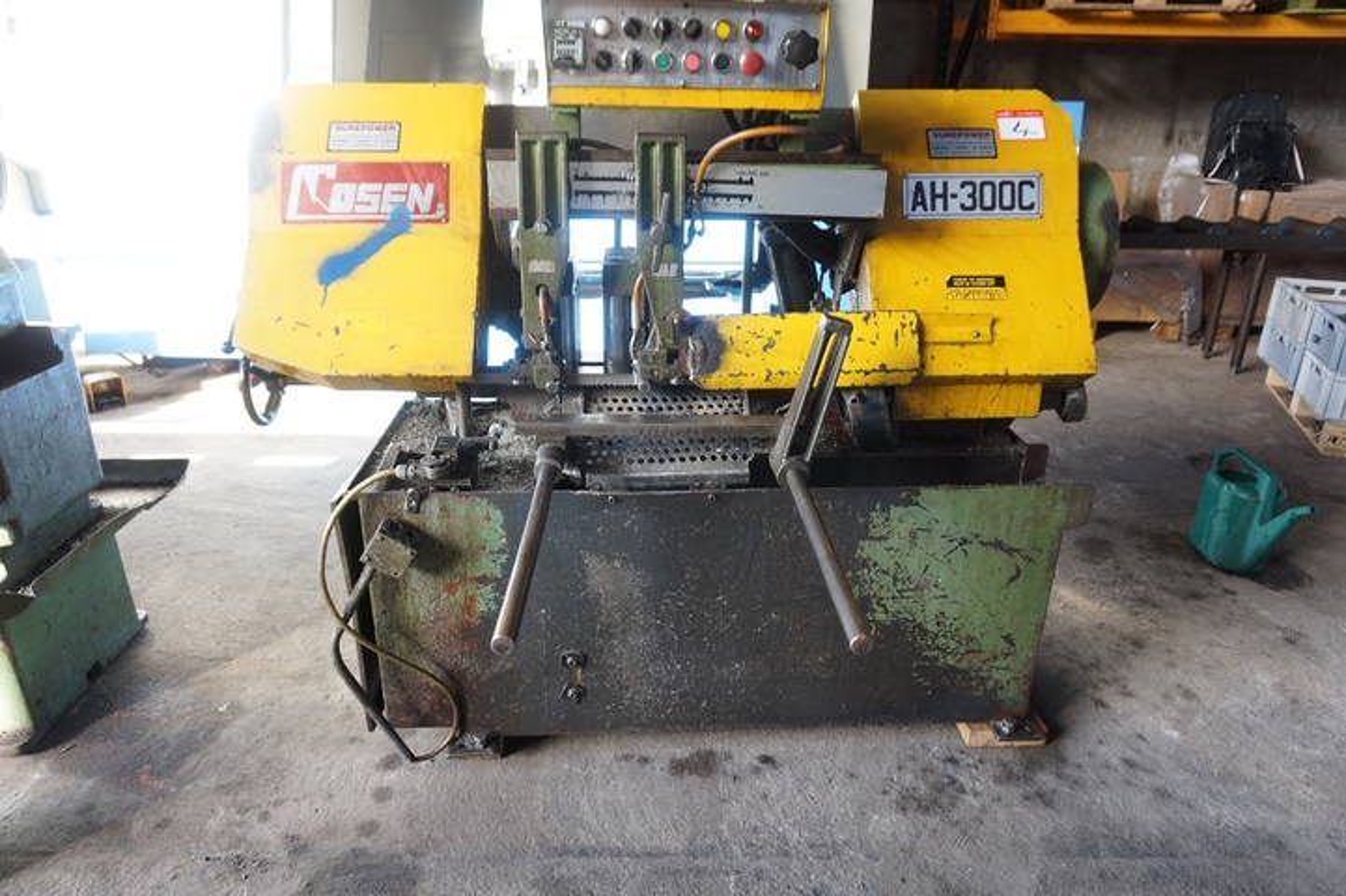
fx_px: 897
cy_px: 448
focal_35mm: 24
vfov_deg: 53.1
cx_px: 673
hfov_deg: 73.8
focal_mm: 16
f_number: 4
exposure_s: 1/60
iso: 250
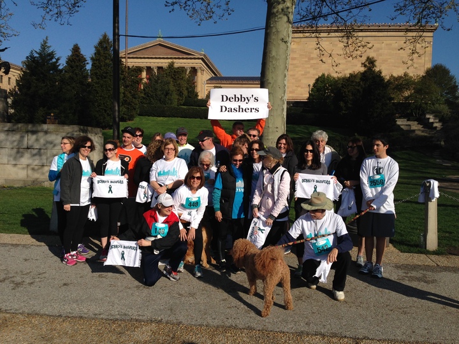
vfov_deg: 42.9
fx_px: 438
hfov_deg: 55.4
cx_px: 230
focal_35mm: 33
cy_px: 172
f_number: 2.4
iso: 50
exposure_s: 1/2710
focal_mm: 4.12
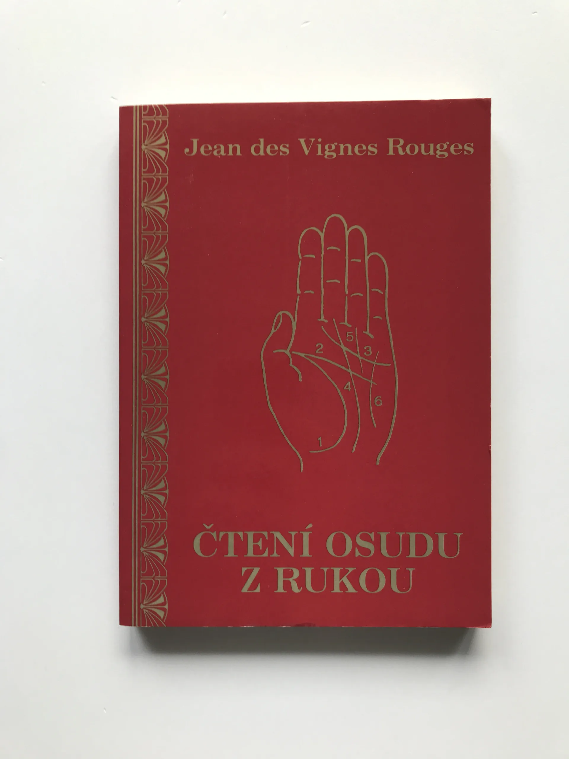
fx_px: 614
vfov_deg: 63.4
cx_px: 284
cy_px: 380
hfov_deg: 49.7
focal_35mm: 28
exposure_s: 1/100
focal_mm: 3.99
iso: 32
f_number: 1.8
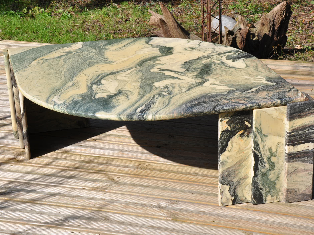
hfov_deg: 23.0
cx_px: 163
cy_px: 117
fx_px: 771
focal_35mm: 85
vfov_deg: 17.4
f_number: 14
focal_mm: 52
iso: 200
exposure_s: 1/200
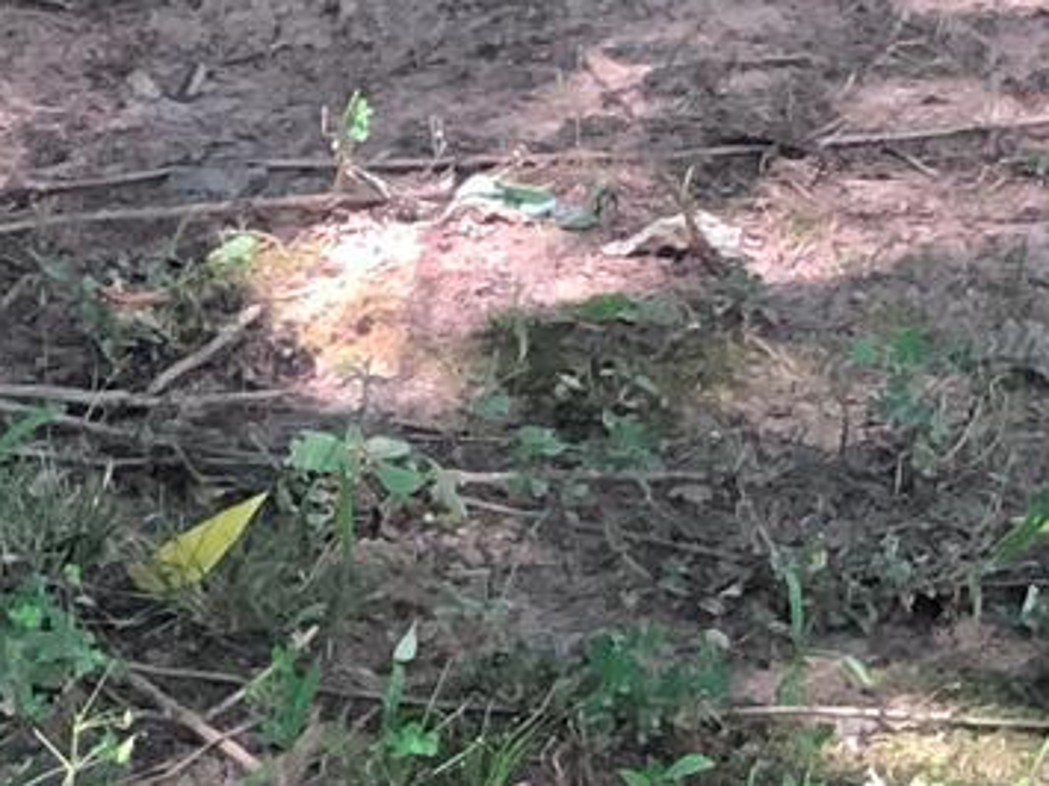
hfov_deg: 5.9
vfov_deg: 4.4
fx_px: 9967
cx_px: 2163
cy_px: -1185
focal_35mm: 329
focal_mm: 6.6
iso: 40
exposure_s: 1/30
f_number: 2.8
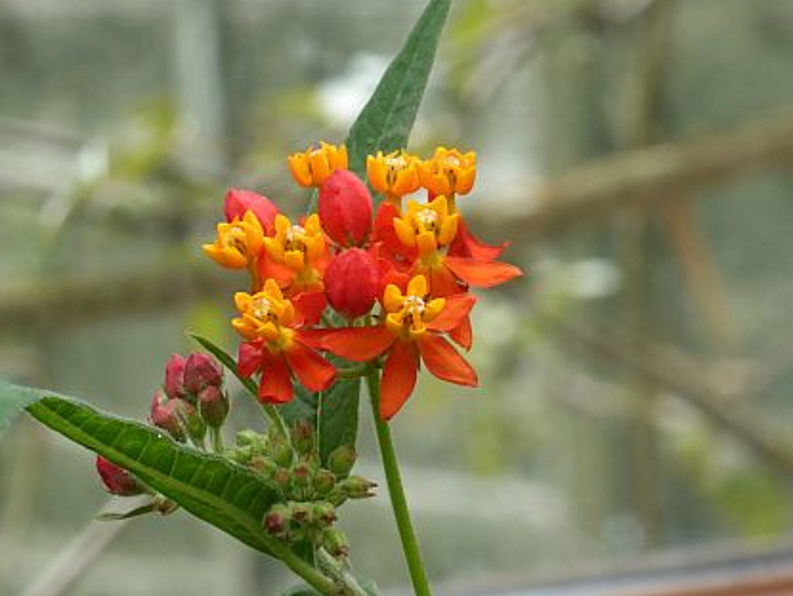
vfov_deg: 5.2
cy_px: 323
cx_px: 304
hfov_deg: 6.9
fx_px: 6535
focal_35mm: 285
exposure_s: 1/80
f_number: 5.6
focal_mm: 33.2
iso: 320
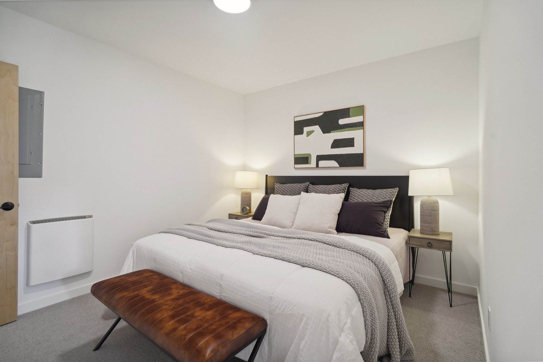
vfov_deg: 73.7
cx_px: 272
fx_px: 241
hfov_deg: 96.7
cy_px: 181
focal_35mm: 16
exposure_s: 1/13
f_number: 8
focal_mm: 16
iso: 800
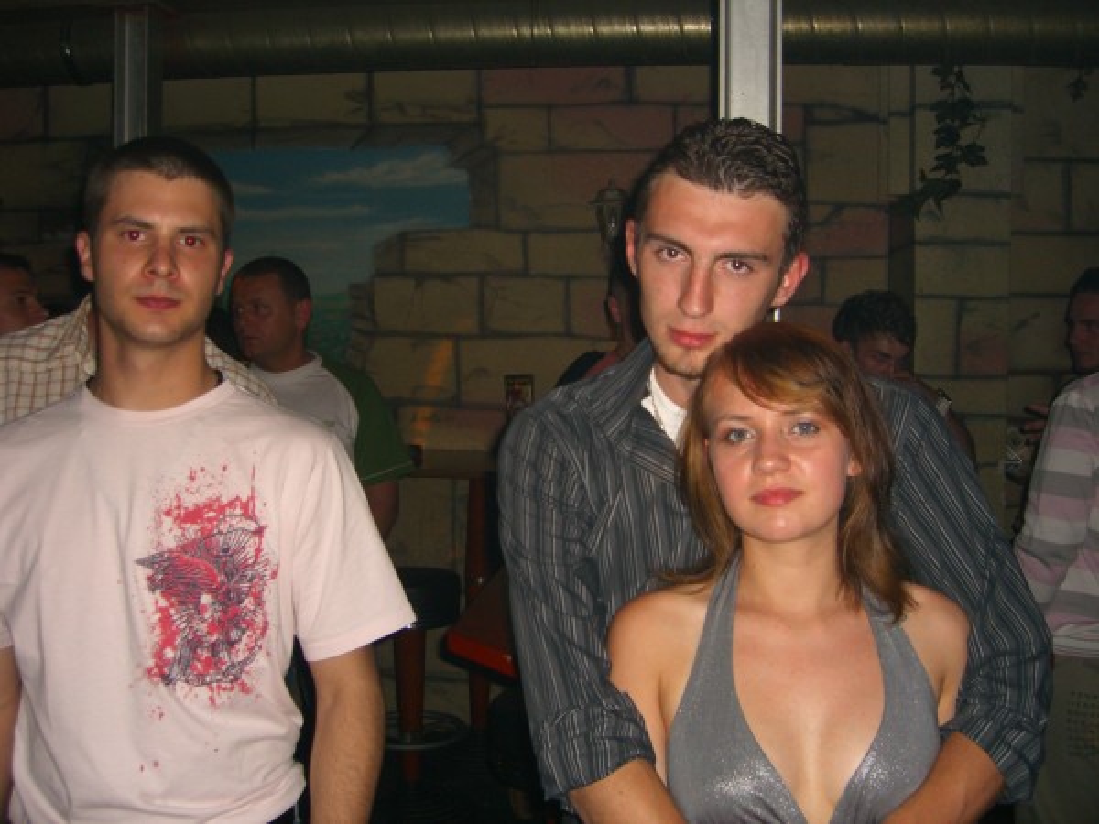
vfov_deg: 37.7
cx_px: 550
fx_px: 1206
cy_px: 412
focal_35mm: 38
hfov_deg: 49.0
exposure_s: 1/60
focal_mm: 7.9
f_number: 2.8
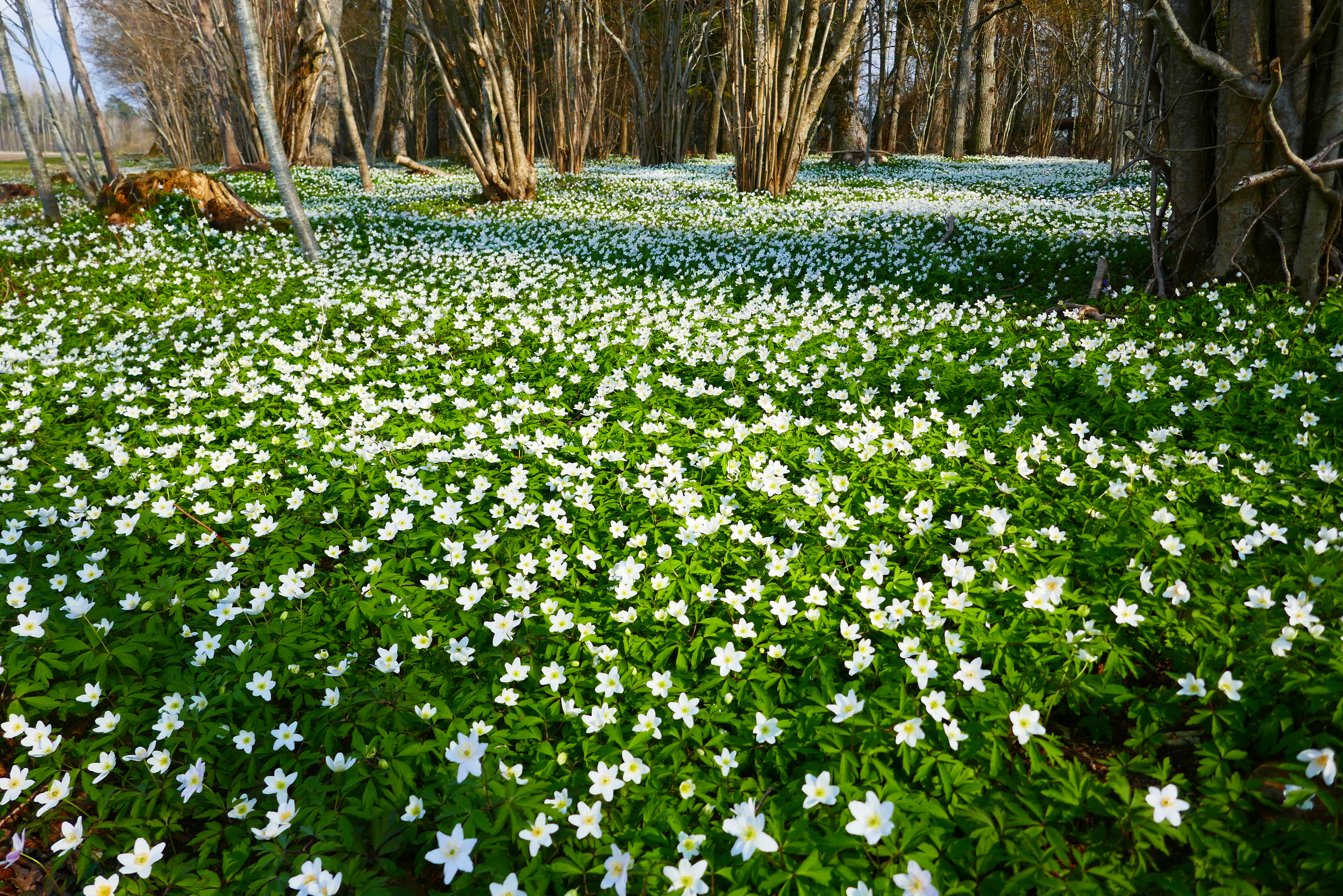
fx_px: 933
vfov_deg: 51.3
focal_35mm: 25
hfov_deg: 71.5
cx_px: 672
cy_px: 448
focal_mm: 9.1
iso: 125
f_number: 3.5
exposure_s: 1/1000
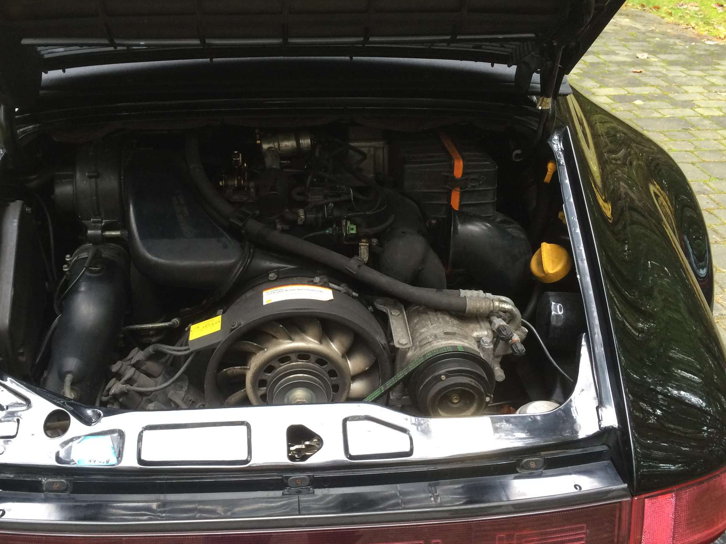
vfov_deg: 41.8
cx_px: 306
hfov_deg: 53.7
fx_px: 713
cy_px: 259
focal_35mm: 34
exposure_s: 1/33
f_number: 2.2
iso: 64
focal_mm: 4.15
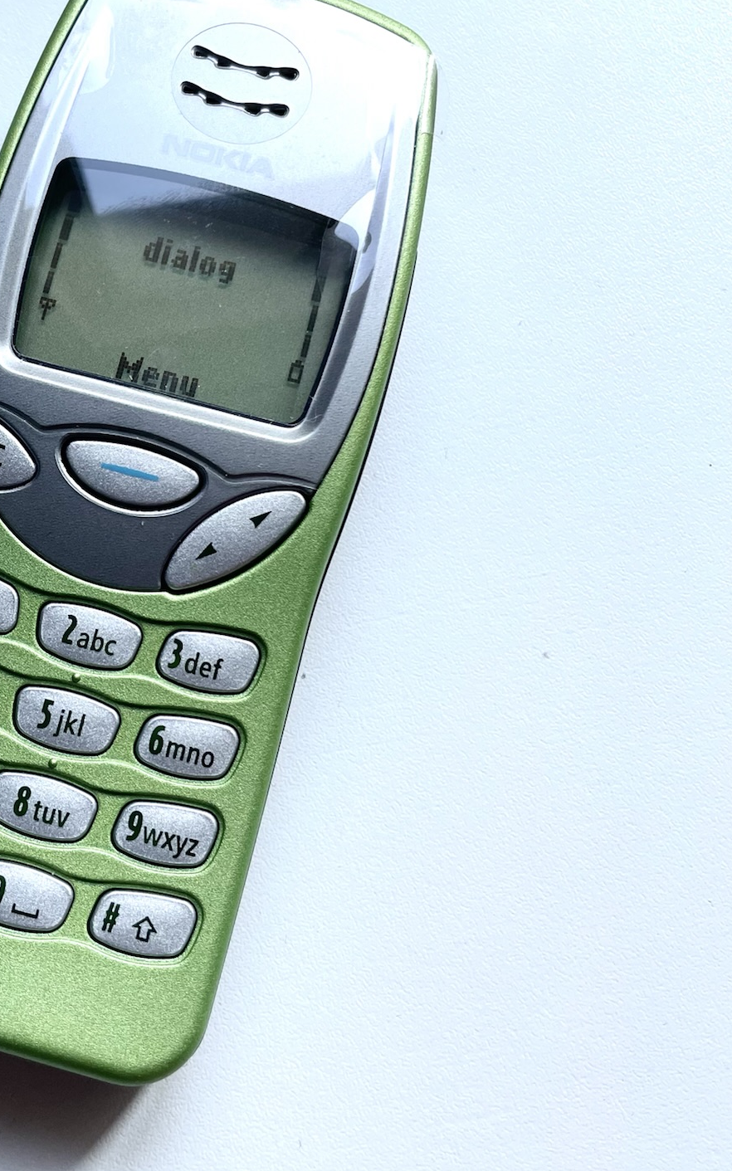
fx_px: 1277
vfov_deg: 49.0
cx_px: 137
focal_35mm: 40
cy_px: 475
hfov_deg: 31.1
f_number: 1.6
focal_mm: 4.2
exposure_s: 1/121
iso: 40
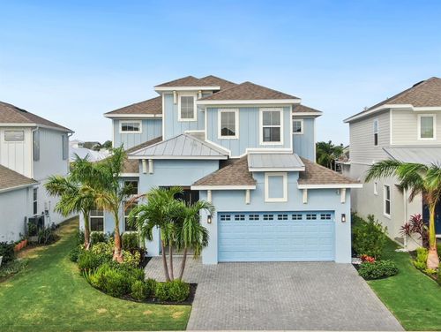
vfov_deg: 56.9
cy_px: 166
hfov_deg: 71.5
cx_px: 220
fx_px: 306
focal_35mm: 24
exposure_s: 1/1600
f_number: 2.8
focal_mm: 4.39
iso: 110
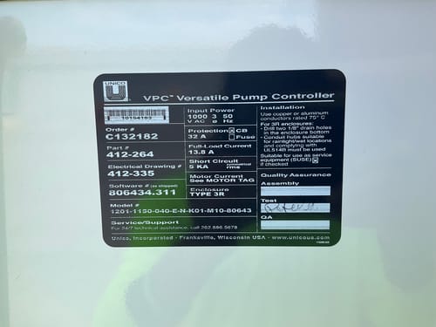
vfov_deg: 48.2
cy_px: 164
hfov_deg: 61.7
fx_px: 365
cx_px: 218
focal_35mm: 29
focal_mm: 3
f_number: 1.8
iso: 25
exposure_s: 1/419
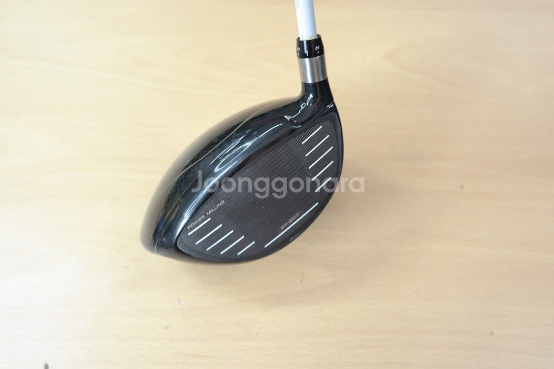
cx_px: 277
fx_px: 462
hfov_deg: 61.9
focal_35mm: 30
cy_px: 184
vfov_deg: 43.6
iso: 400
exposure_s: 1/30
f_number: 3.5
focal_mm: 20
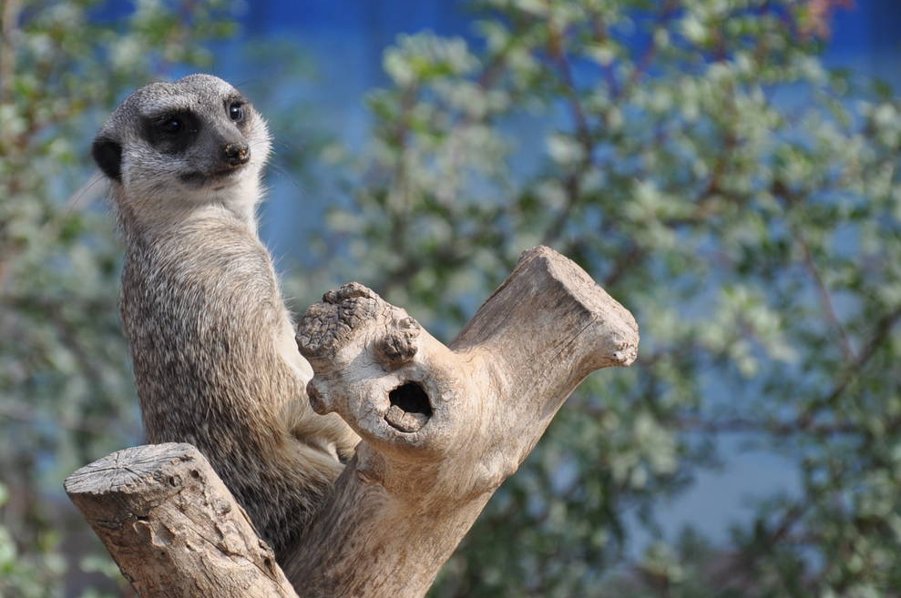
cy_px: 264
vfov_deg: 5.4
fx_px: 6370
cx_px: 233
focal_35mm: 255
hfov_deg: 8.1
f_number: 5.6
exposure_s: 1/500
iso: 250
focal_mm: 105
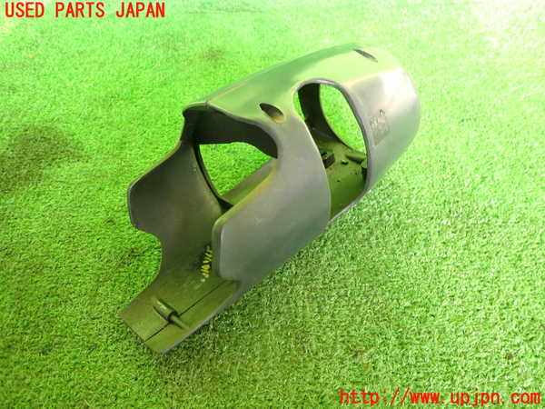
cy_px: 204
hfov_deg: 69.4
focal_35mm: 25
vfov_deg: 54.9
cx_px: 272
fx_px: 394
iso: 200
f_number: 2
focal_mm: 4.5
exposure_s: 1/50
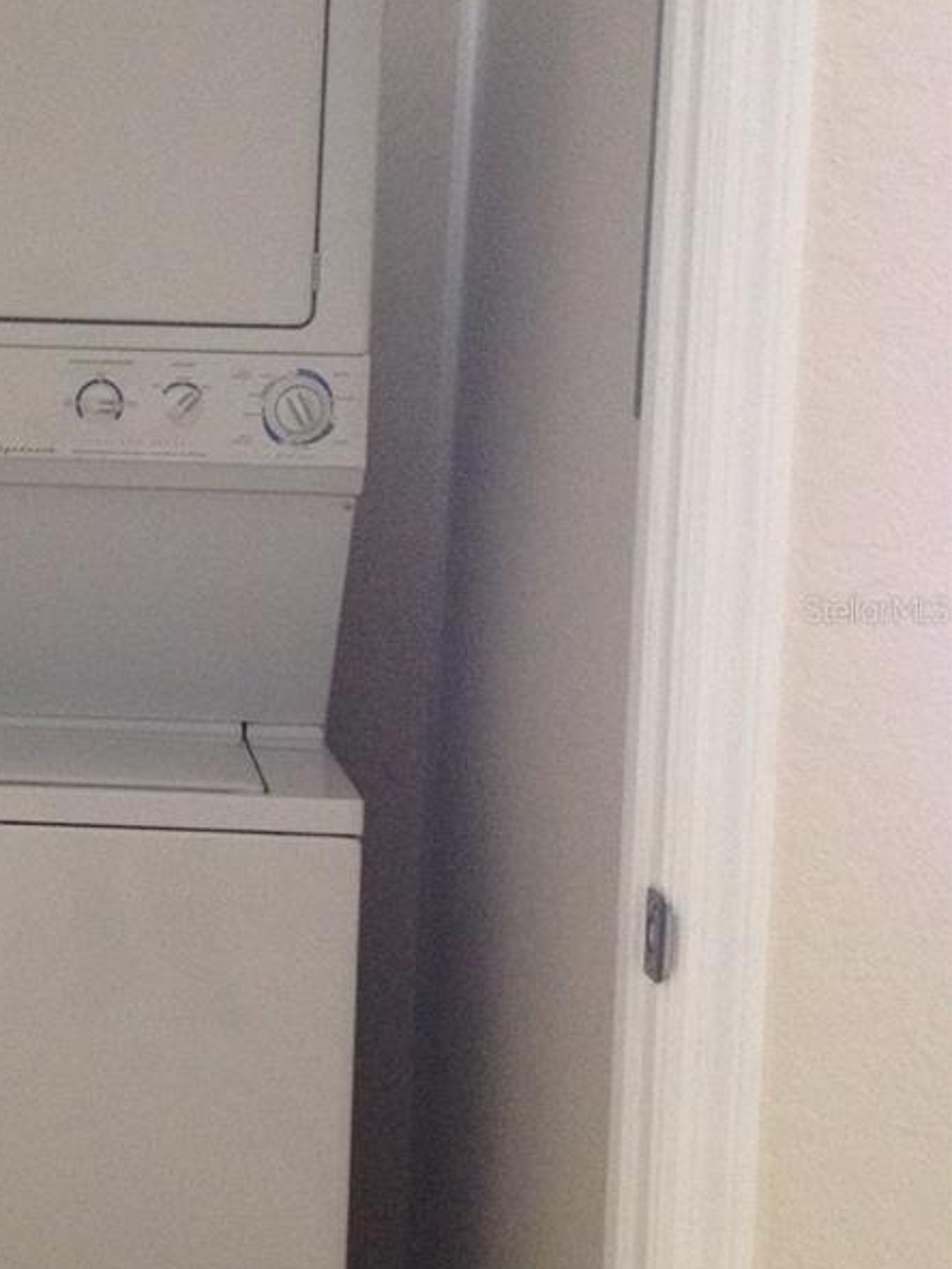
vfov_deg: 27.4
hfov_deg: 20.1
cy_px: 609
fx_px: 2603
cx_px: -9
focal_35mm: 71
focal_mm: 4.28
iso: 250
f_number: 2.4
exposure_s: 1/20
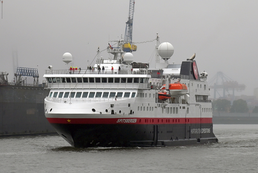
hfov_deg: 17.0
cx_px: 129
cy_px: 86
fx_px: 861
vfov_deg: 11.4
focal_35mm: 120
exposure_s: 1/500
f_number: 4.5
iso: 200
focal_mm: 120
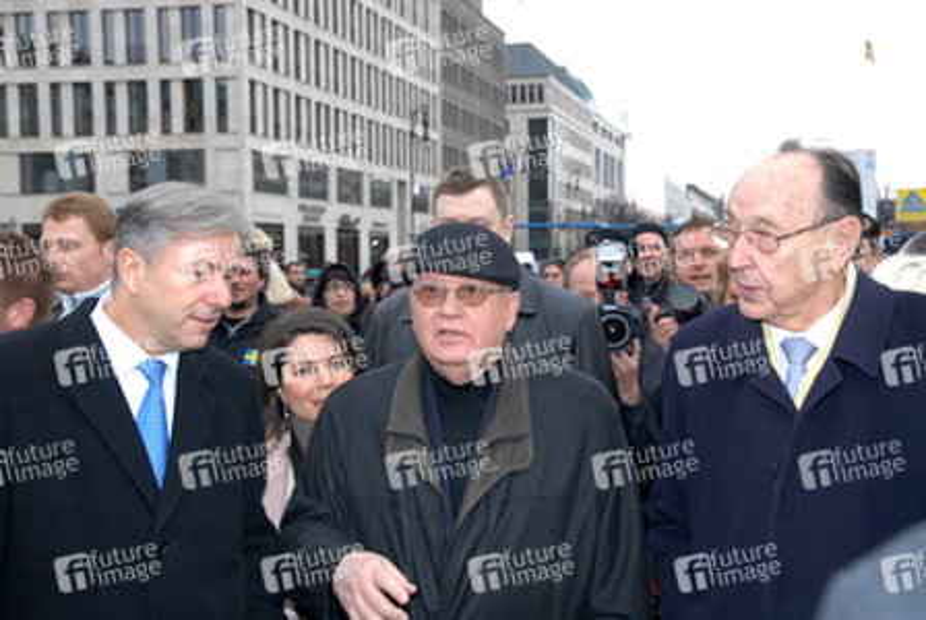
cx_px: 463
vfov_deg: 28.2
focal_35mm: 48
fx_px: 1236
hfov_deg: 41.1
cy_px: 310
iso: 400
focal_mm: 32
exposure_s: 1/250
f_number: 4.5
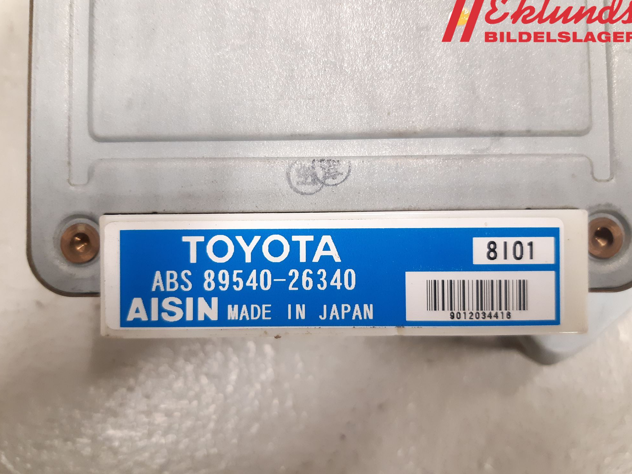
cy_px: 234
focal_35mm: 27
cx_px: 310
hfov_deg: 65.3
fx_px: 493
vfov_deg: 51.4
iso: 250
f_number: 1.7
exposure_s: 1/33
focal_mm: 3.93
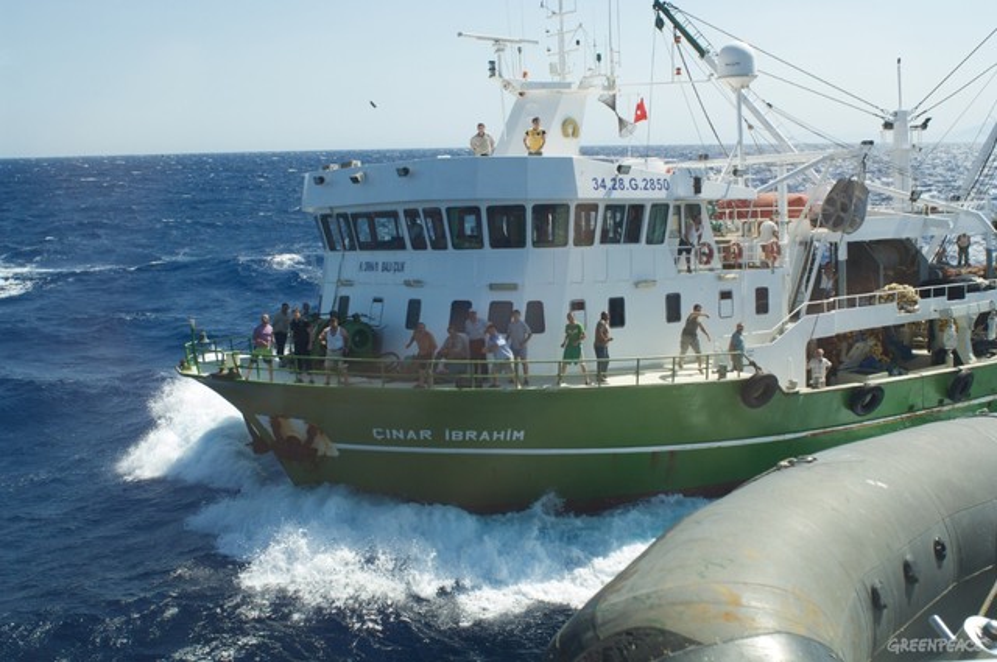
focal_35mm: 42
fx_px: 1162
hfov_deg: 46.5
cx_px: 498
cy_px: 331
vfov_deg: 31.8
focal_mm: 28
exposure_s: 1/500
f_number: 8
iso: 200
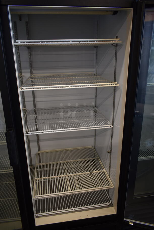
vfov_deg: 67.3
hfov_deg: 48.0
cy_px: 115
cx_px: 77
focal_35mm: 27
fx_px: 173
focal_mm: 18
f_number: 3.5
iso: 250
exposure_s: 1/30
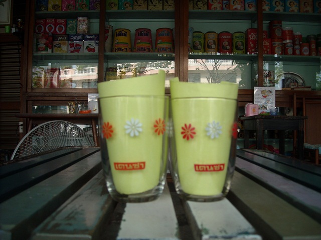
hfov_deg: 52.6
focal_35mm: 35
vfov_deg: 40.7
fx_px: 325
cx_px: 160
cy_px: 120
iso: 64
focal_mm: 5.7
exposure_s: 1/125
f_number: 2.8
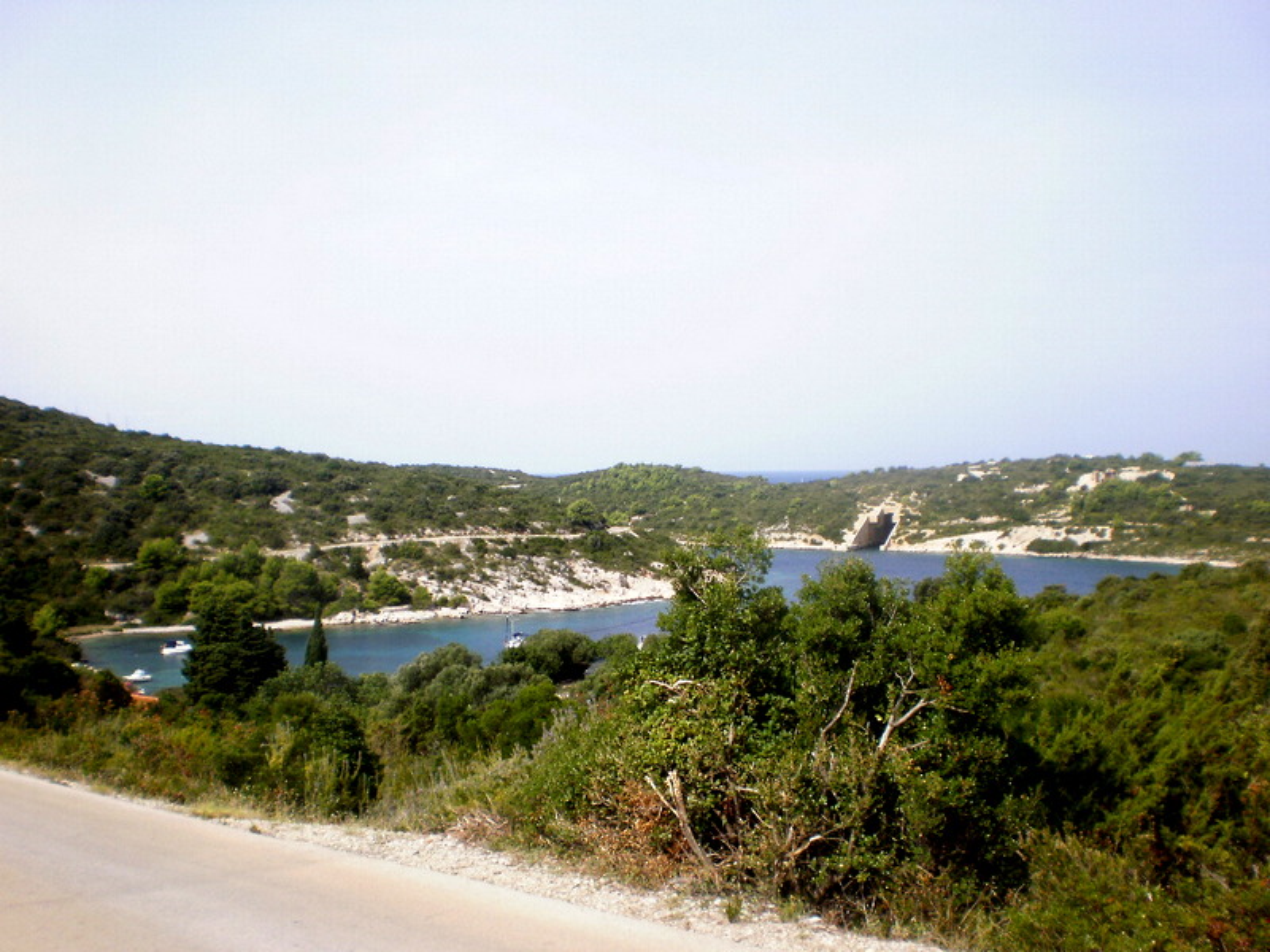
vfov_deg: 37.7
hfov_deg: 49.0
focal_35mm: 38
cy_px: 476
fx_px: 1394
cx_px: 635
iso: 100
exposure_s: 1/640
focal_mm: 6.3
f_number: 4.6
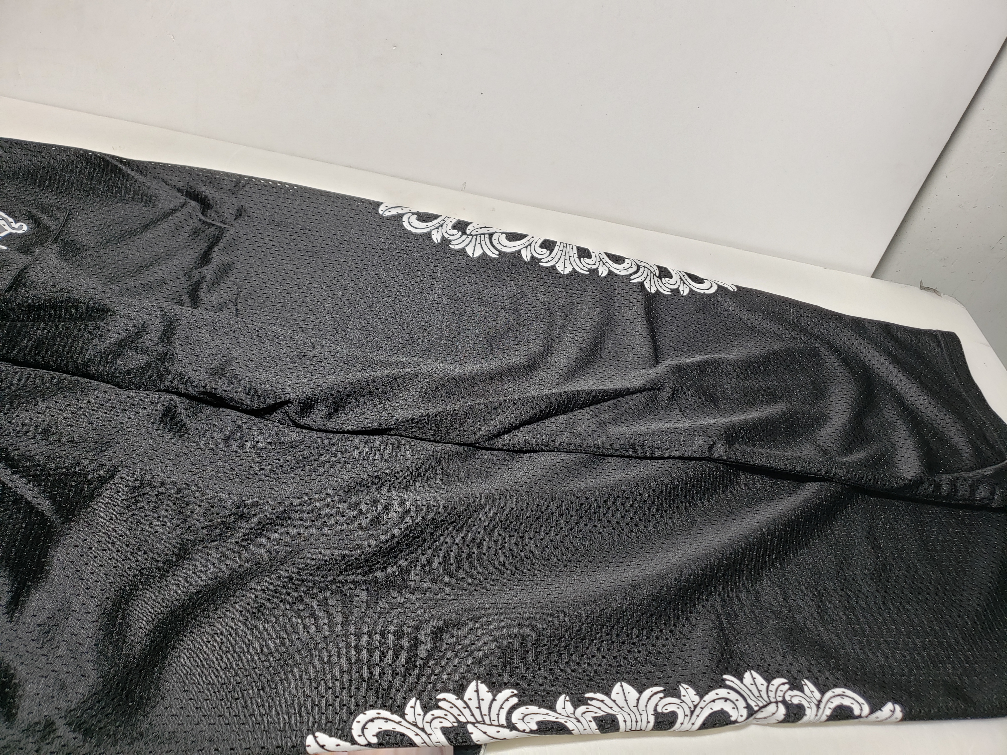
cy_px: 378
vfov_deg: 53.1
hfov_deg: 67.3
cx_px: 504
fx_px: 756
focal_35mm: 26
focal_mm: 4.3
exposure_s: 1/167
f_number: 1.5
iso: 50
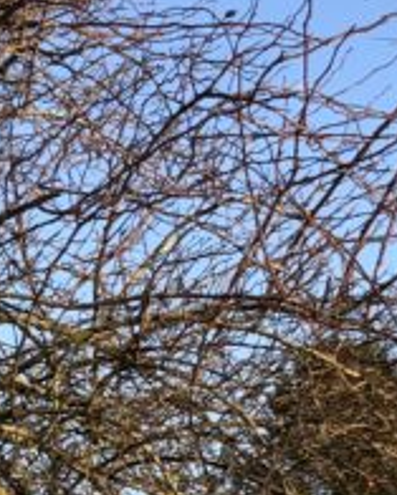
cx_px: 0
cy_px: 740
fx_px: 2099
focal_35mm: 143
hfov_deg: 10.7
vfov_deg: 12.8
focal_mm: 4
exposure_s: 1/1143
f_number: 1.8
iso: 20
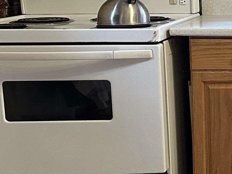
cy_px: 57
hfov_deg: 16.6
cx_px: 419
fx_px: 657
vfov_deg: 15.1
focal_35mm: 98
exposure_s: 1/60
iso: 320
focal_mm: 6.86
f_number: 1.78
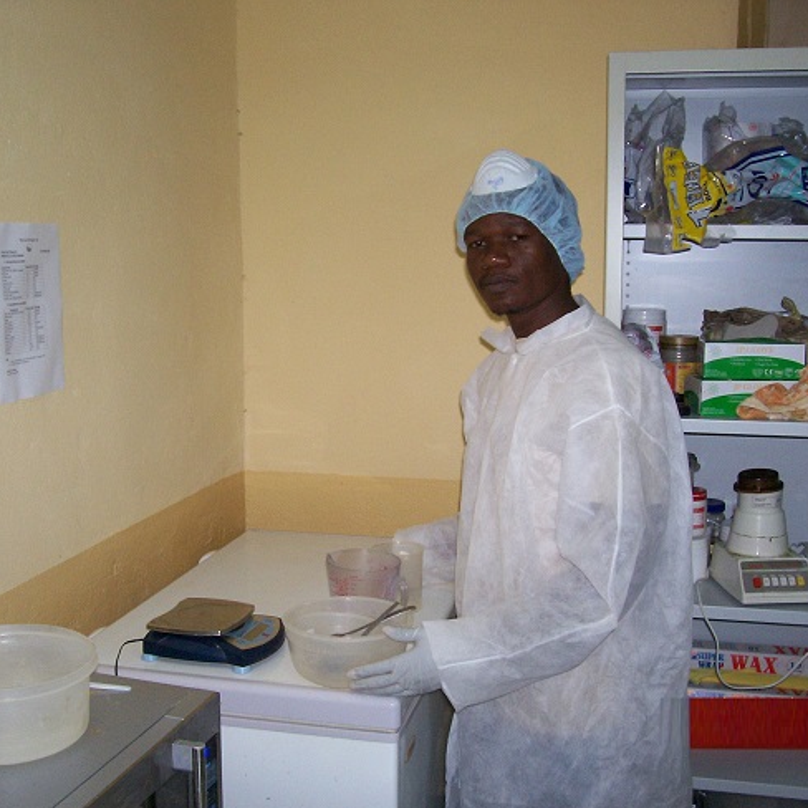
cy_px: 412
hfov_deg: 40.9
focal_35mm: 41
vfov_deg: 40.9
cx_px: 391
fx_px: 1083
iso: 140
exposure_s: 1/112
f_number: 2.7
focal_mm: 5.6
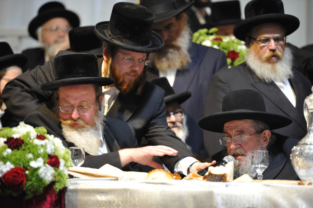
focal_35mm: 200
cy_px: 104
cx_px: 156
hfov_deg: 10.3
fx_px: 1737
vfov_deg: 6.9
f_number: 2.8
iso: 800
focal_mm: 200
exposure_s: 1/125
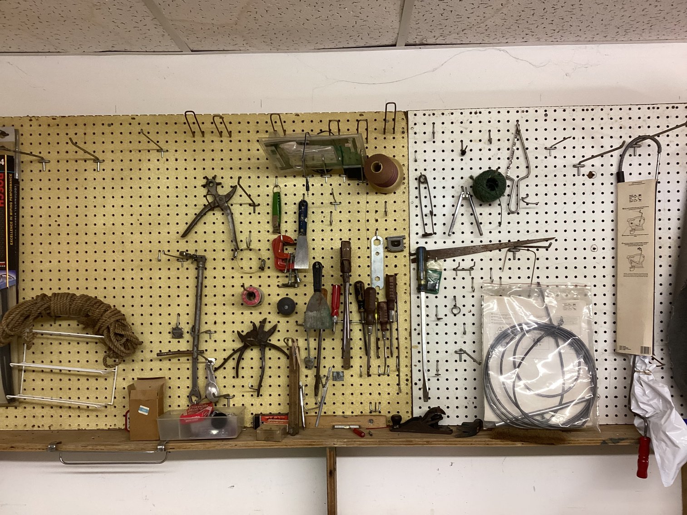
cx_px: 344
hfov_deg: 58.3
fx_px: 615
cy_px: 258
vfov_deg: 45.4
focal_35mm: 31
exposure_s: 1/50
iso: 125
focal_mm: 3.3
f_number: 2.4
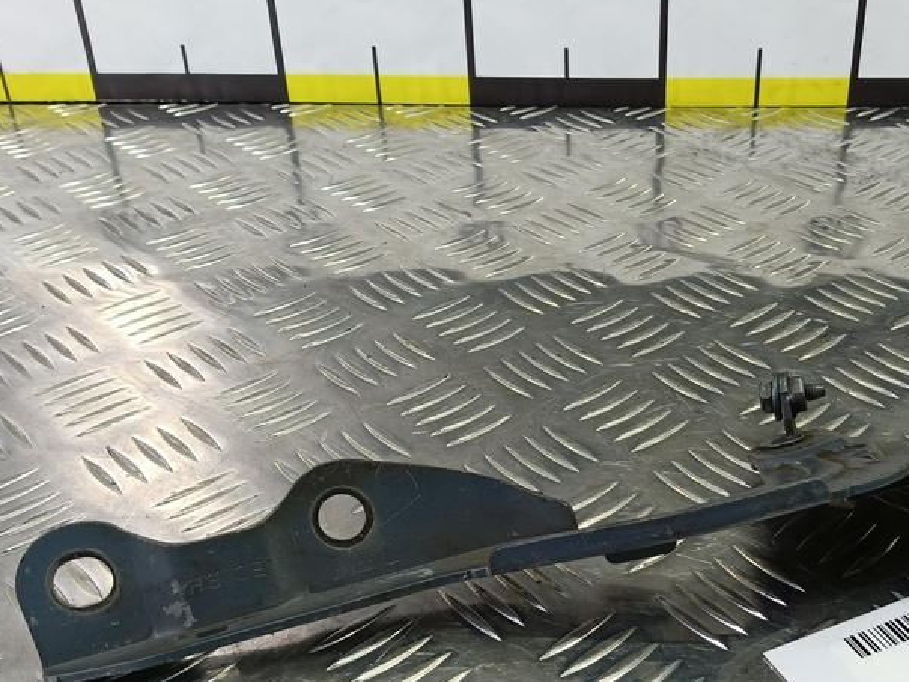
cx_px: 603
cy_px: 509
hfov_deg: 47.1
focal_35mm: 39
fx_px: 1024
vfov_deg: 36.0
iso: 111
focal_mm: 4.11
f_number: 1.6
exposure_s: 1/50
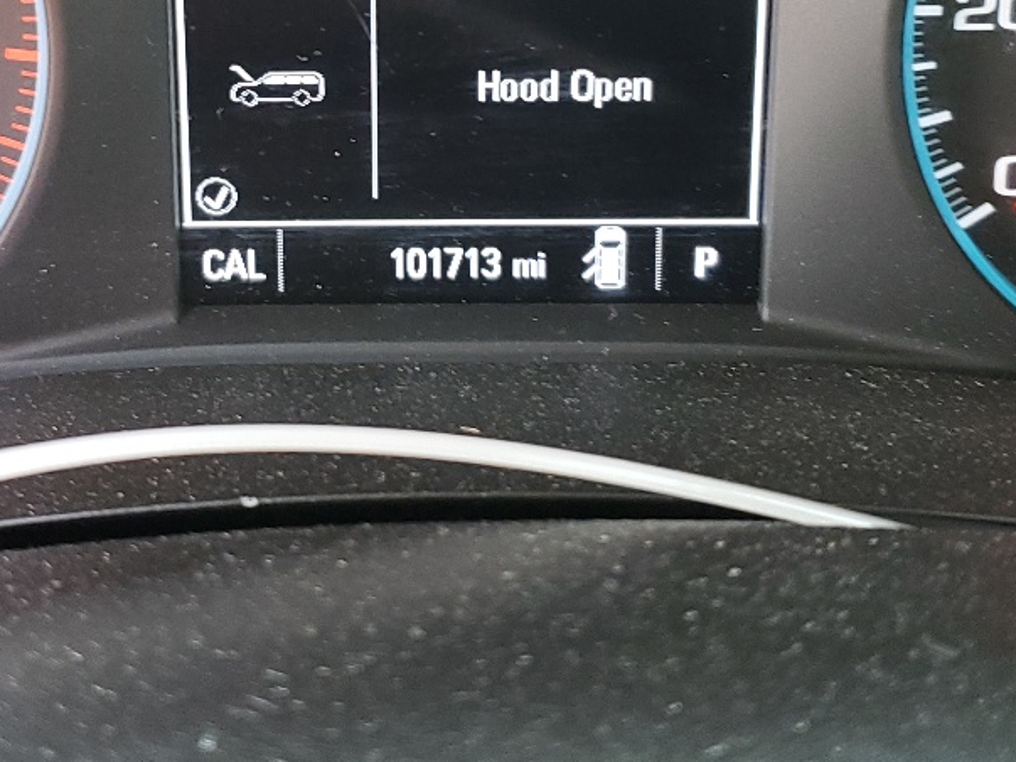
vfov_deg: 20.9
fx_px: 2025
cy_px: 105
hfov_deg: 28.1
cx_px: 388
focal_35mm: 69
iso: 109
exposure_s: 1/60.2
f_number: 1.5
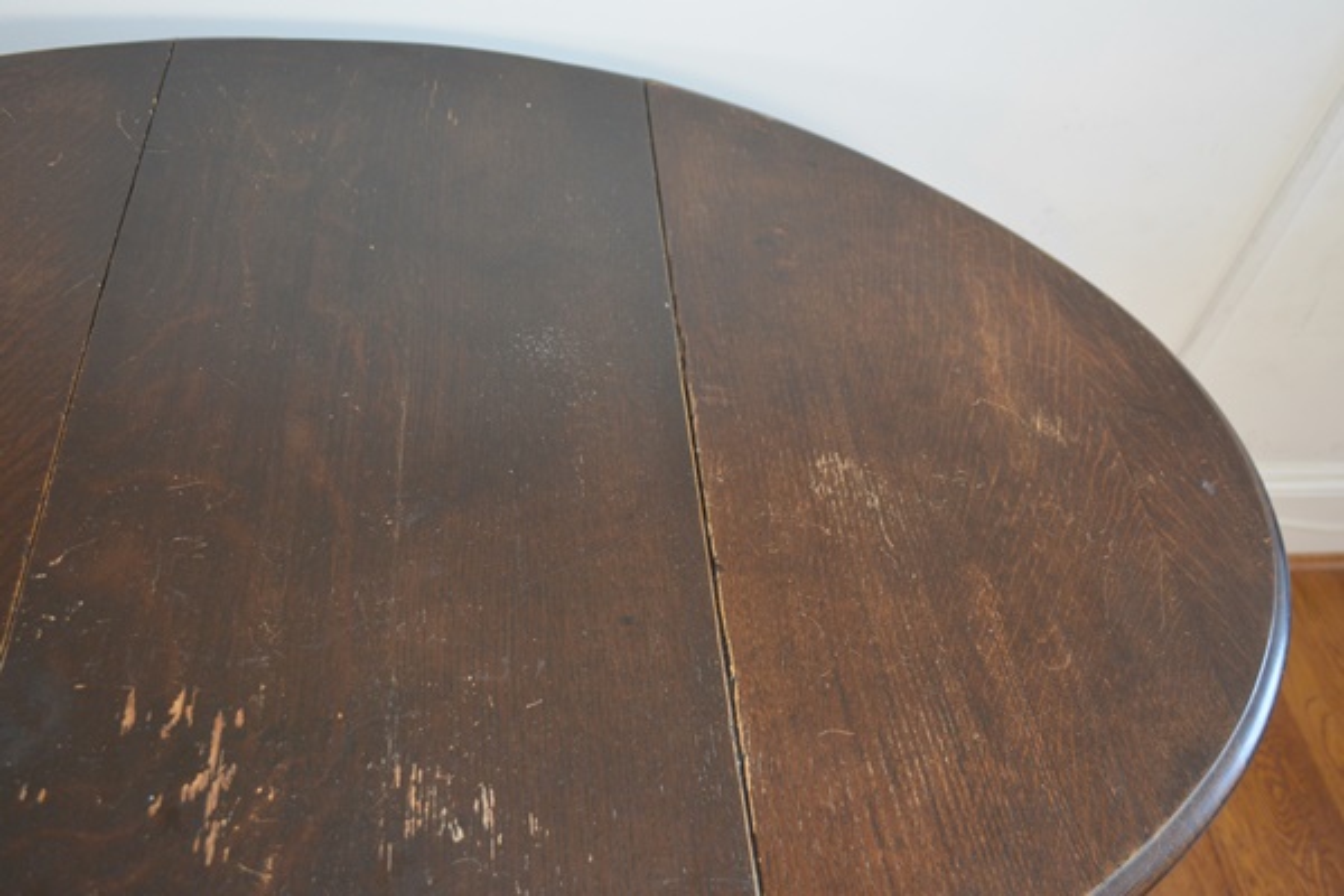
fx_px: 1008
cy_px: 448
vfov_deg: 47.9
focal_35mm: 27
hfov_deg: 67.4
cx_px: 672
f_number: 3.5
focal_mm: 18
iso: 640
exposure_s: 1/60
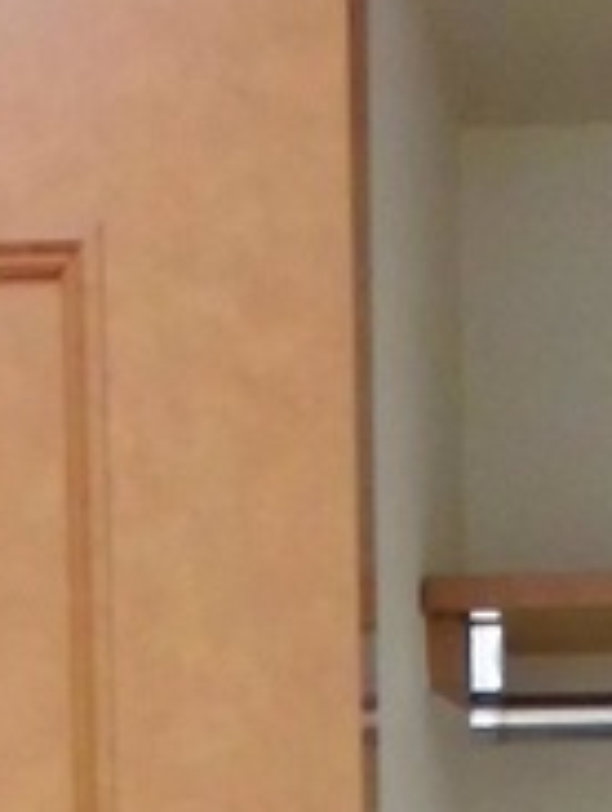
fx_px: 3453
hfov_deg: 10.1
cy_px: 1498
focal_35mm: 147
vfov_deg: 12.2
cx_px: 386
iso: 400
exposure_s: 1/50
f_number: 3.5
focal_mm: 4.6
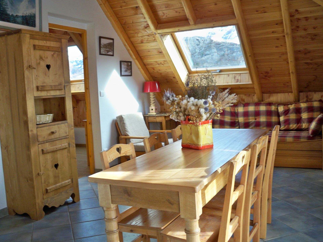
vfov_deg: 40.7
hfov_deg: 52.6
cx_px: 162
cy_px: 121
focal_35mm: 35
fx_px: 327
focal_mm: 6.3
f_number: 3.1
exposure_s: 1/40
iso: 80
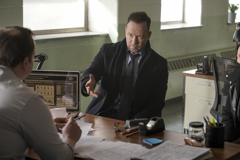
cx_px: 120
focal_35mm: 85
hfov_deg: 23.9
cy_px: 80
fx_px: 567
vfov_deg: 16.1
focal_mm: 85
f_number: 4
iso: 2000
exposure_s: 1/250
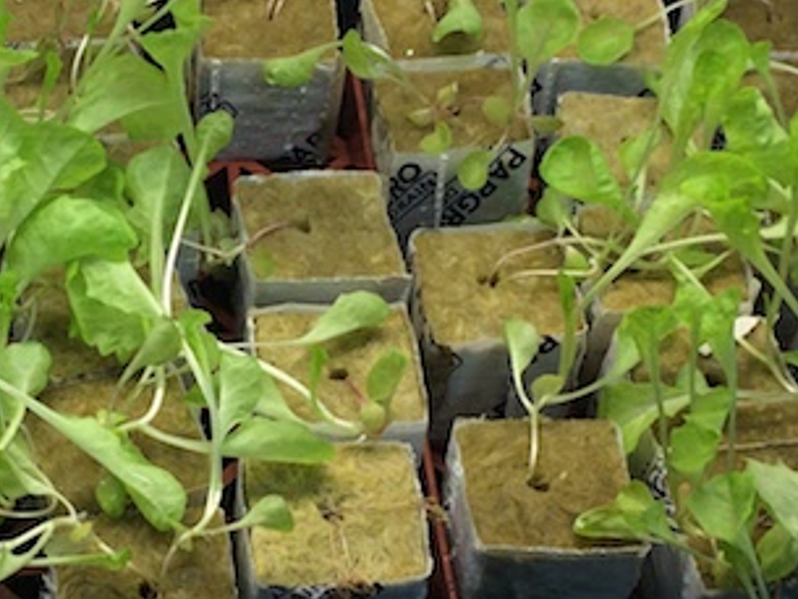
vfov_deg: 19.4
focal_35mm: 76
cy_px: 366
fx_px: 1753
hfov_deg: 25.4
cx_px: 215
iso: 50
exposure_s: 1/120
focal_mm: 4.15
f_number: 2.2
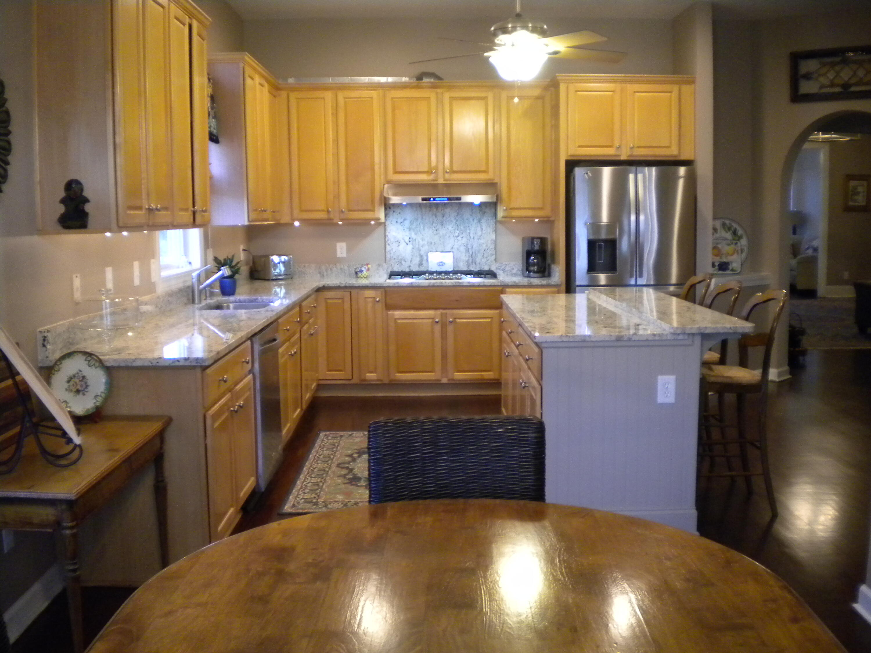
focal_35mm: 35
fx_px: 881
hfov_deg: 52.6
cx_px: 436
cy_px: 326
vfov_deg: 40.7
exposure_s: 1/41.3
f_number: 3.1
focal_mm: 6.3
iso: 400
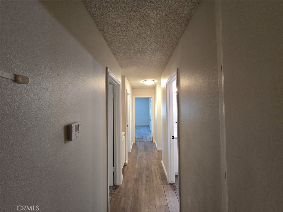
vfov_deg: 89.9
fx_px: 106
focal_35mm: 13
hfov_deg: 106.2
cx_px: 142
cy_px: 106
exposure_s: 1/60
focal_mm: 2.2
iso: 320
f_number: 2.2
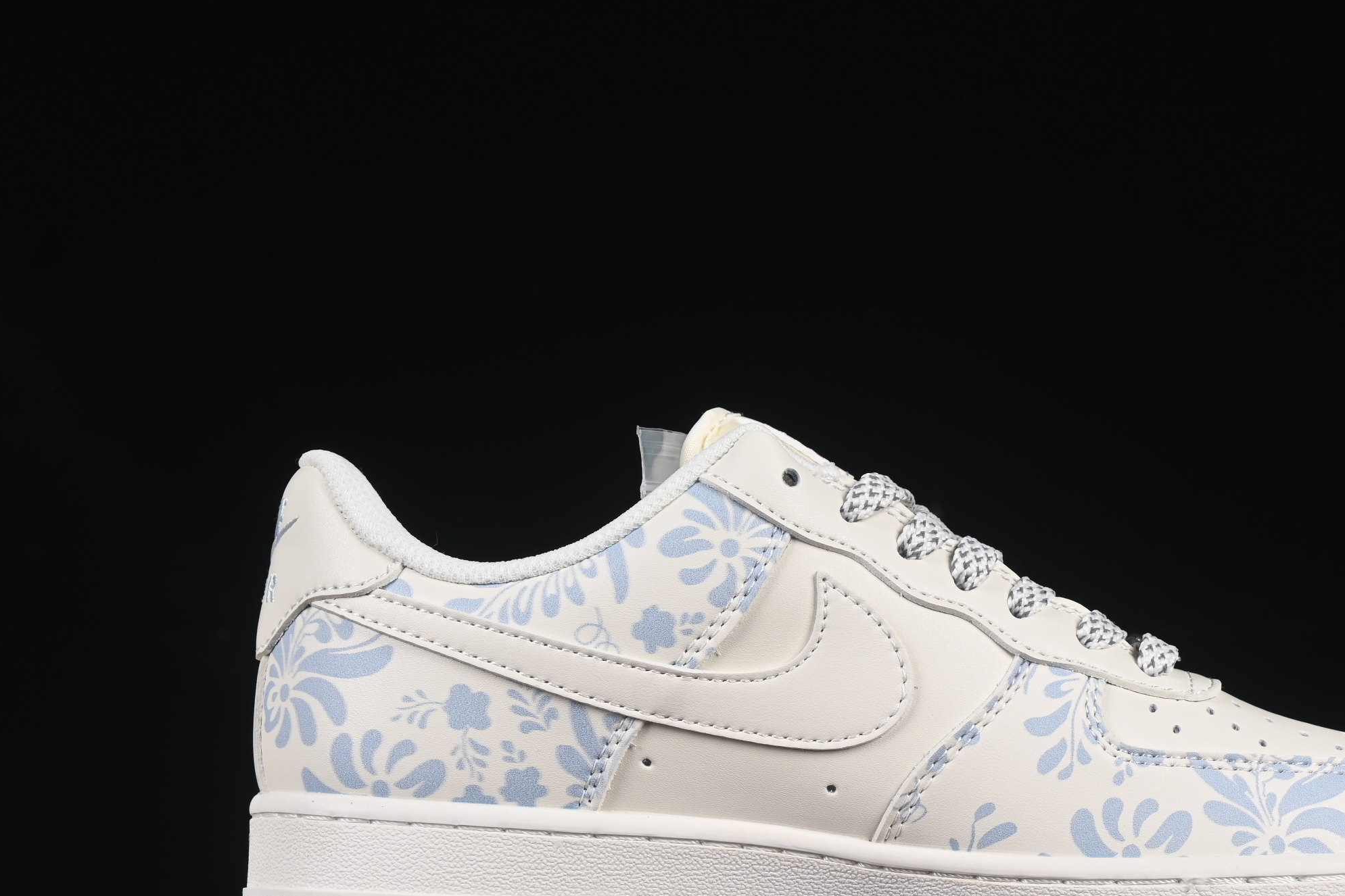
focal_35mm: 105
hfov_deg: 19.4
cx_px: 879
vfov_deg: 13.0
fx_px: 3923
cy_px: 609
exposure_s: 1/80
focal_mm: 50
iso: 160
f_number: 8
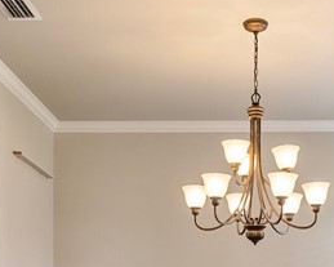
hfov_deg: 29.3
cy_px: 324
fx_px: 623
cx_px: 268
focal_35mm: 63
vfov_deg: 22.3
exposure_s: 1/3
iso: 640
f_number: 9
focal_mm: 16
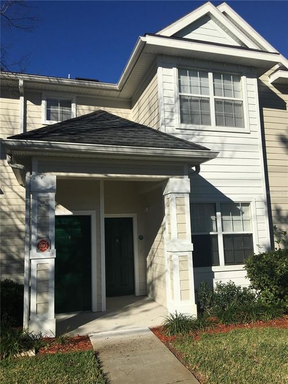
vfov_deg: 61.7
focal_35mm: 29
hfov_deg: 48.2
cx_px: 144
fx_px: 322
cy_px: 192
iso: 25
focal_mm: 4.15
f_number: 2.2
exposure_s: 1/3344
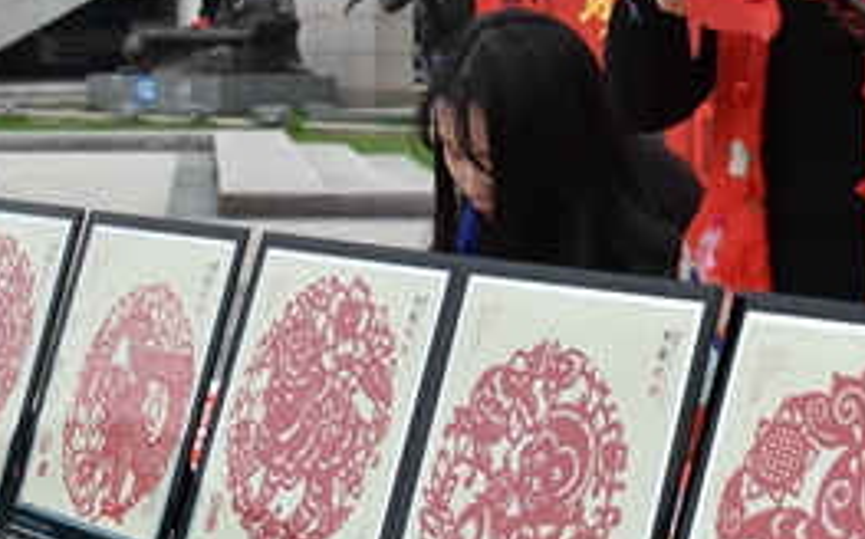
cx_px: 704
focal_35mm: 94
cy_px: 3
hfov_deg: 21.8
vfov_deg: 13.7
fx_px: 2218
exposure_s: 1/400
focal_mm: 27
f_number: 8
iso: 800
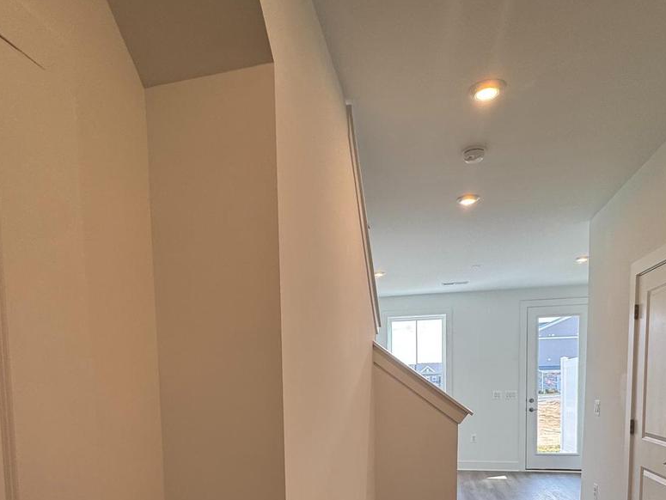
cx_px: 312
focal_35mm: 26
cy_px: 420
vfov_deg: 49.1
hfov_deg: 67.2
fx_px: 500
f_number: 2.2
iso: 64
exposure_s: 1/120
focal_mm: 2.22
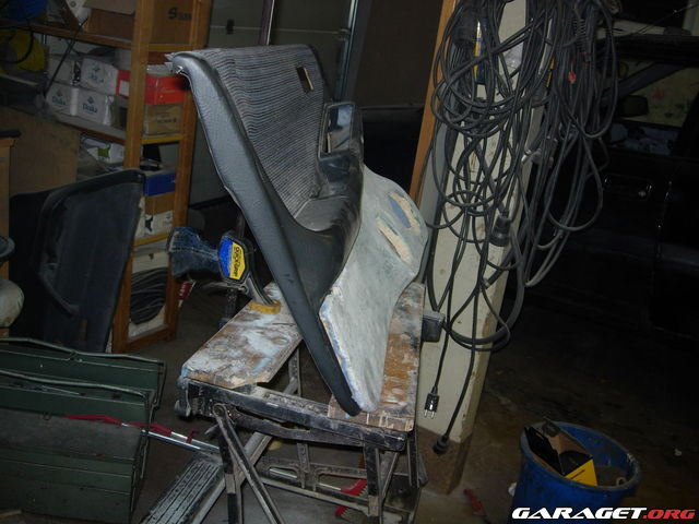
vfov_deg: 37.7
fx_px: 767
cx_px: 350
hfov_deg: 49.0
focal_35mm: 38
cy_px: 262
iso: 79
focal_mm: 7.8
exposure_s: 1/64
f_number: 2.8
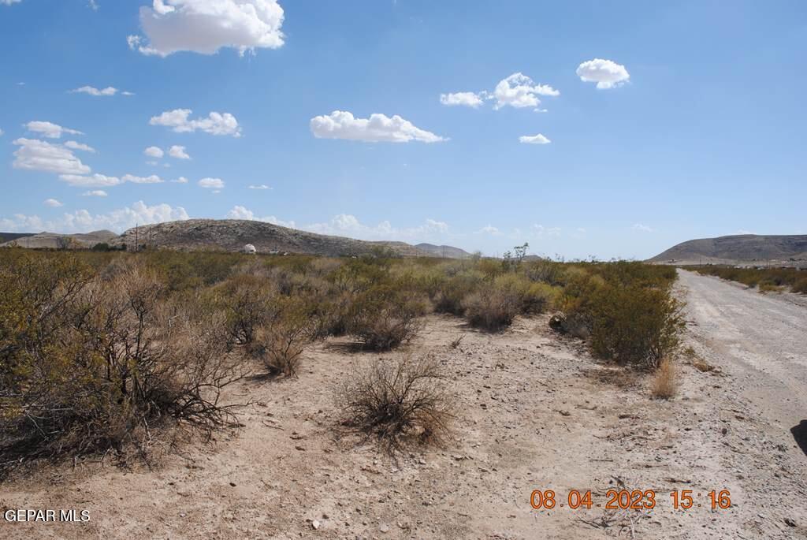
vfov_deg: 48.0
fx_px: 606
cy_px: 270
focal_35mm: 27
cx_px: 404
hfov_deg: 67.3
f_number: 8
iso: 100
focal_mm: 18
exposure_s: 1/250
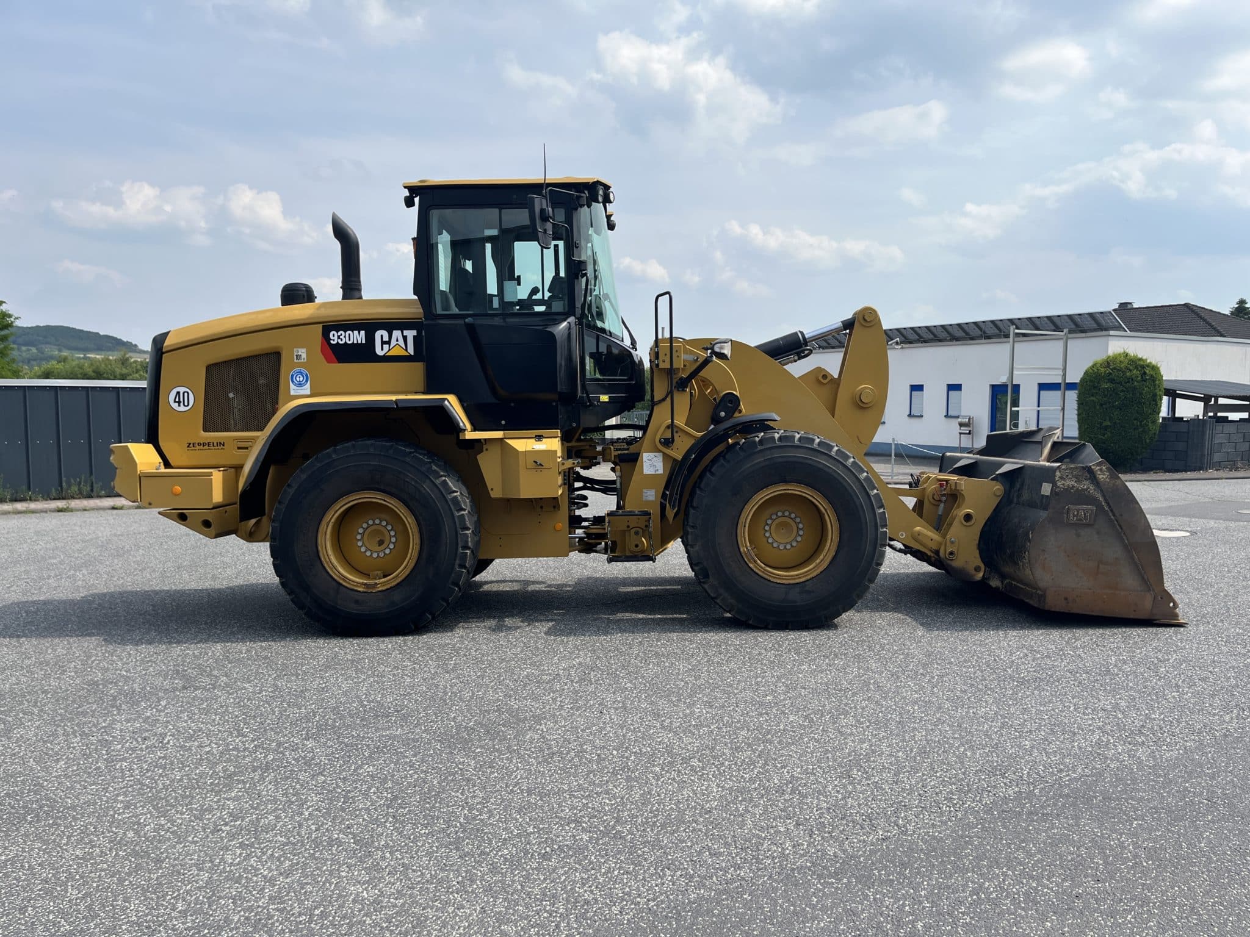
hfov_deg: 67.3
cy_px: 468
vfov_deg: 53.1
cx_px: 625
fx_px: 939
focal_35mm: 26
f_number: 1.6
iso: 50
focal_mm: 5.1
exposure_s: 1/3413
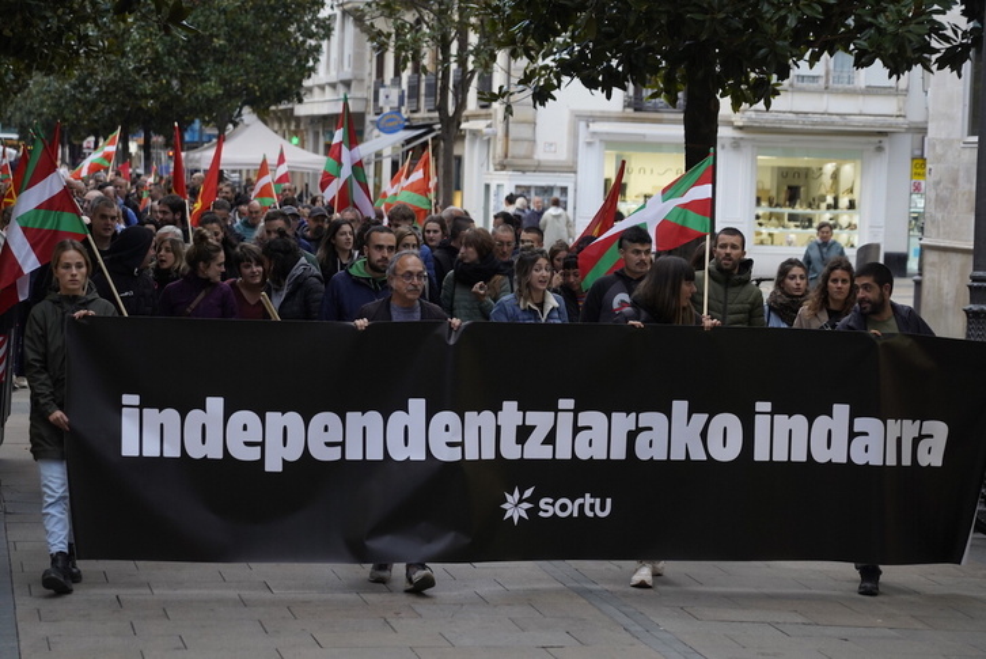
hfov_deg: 19.4
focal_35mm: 105
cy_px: 330
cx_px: 493
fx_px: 2877
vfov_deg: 13.1
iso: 1600
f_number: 5
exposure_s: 1/200
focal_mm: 105
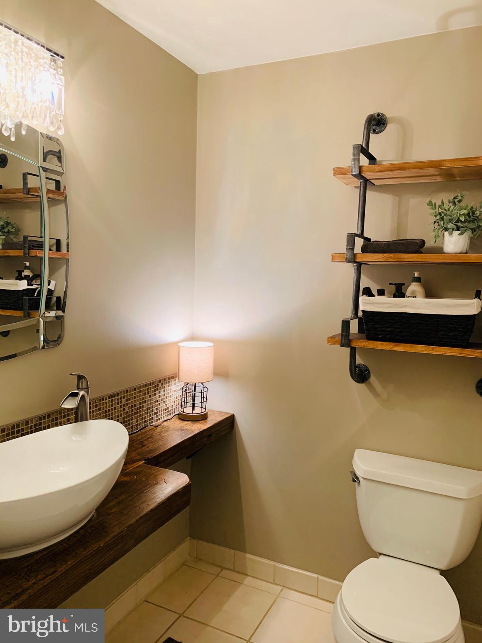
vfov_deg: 67.3
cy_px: 322
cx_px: 241
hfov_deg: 53.1
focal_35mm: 26
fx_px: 483
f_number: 1.8
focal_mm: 4.25
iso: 250
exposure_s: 1/60
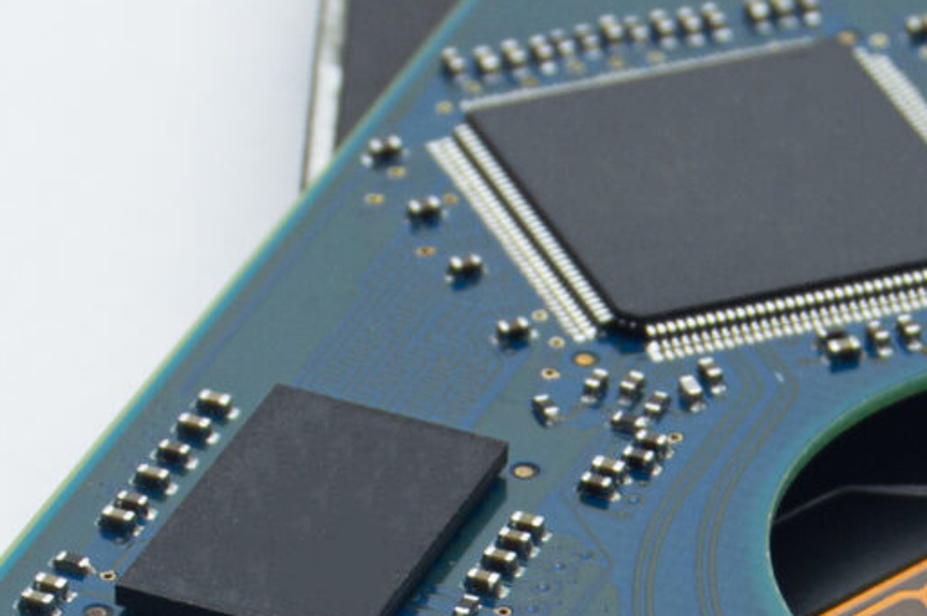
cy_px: 806
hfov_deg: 5.0
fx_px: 10586
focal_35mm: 411
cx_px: 1005
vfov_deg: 3.3
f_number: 9
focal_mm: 55
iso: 100
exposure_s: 1/25
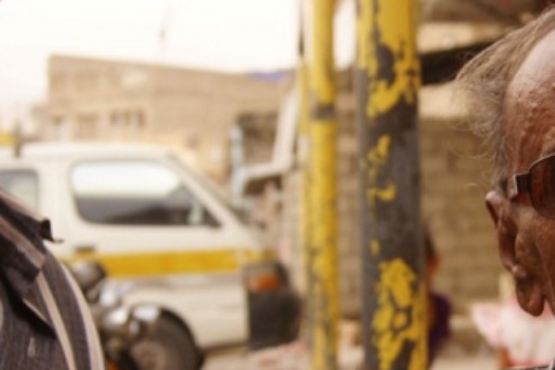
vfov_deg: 15.1
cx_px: 460
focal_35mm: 90
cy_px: 305
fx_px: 1387
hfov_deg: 22.3
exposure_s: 1/60
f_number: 5.6
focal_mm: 28
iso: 200
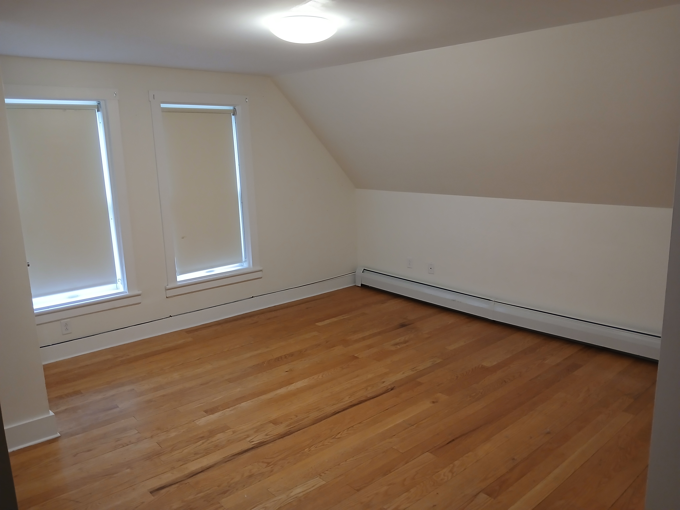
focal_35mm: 26
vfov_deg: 53.1
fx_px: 511
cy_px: 255
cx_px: 340
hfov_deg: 67.3
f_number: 1.8
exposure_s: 1/40
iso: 250
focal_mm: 3.98
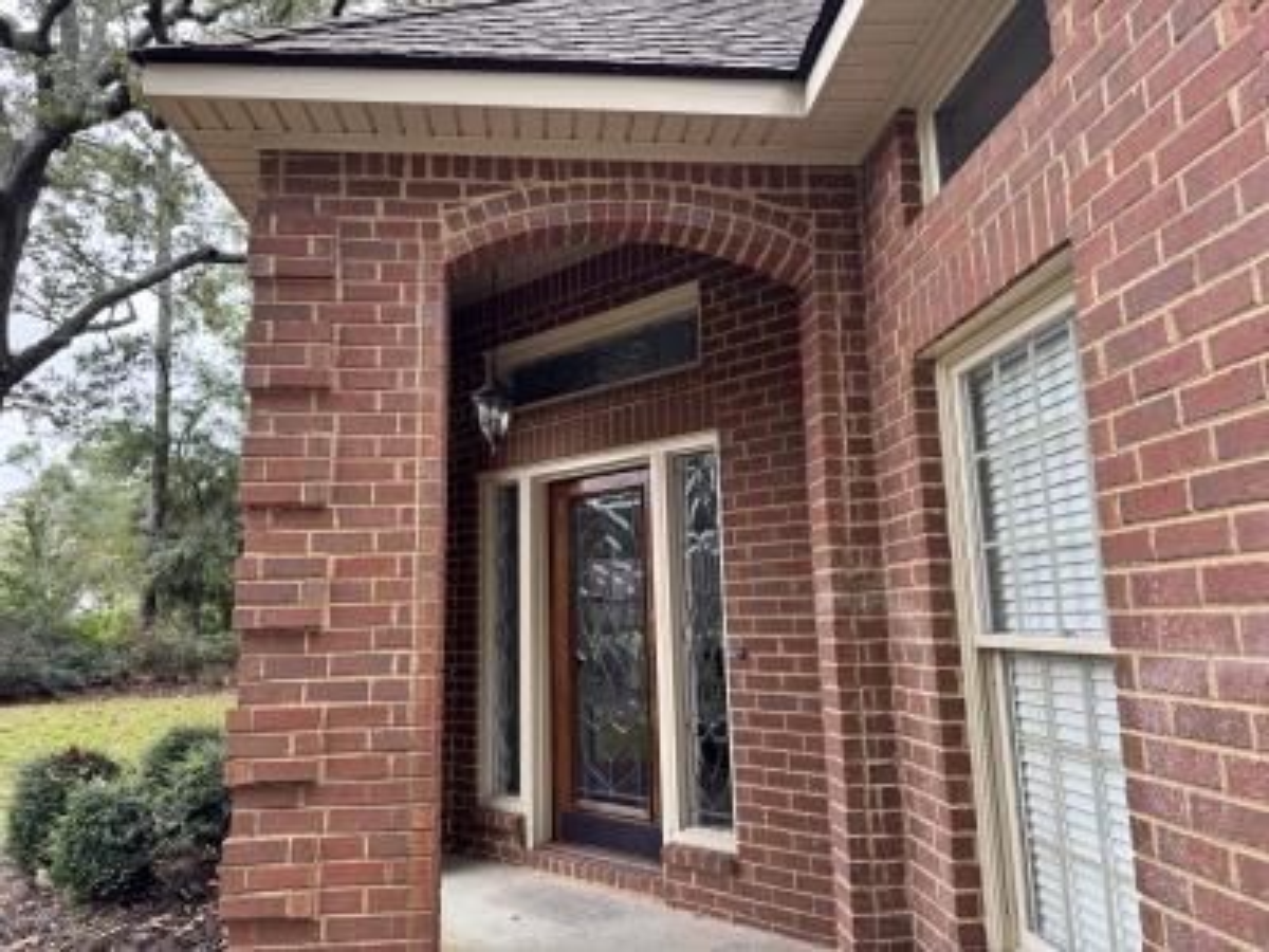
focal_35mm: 24
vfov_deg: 56.8
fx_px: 880
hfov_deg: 71.6
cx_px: 634
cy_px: 476
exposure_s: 1/121
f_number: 1.78
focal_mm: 6.76
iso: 125
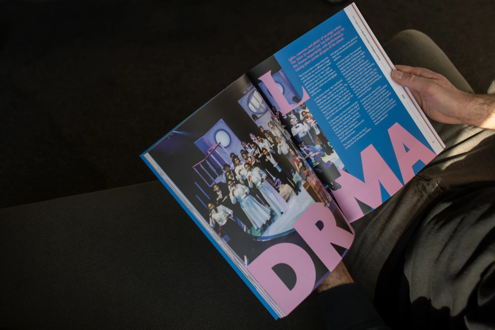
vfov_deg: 35.9
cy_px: 165
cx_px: 248
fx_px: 509
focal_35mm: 37
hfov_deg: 51.9
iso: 320
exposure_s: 1/800
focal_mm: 25
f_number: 4
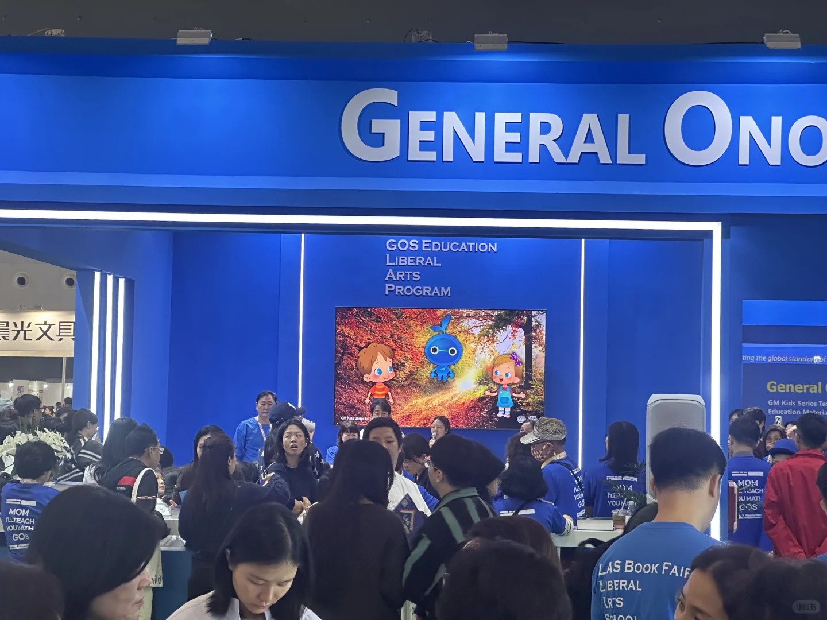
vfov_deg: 19.1
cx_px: 414
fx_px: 1840
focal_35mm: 77
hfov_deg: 25.3
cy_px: 310
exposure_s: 1/75
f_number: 2.8
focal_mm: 9
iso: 200
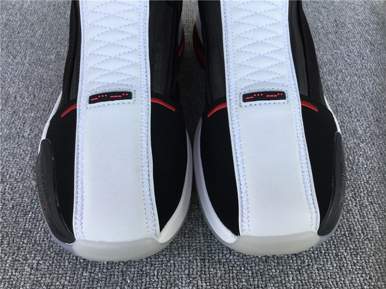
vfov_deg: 45.4
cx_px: 193
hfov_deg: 58.4
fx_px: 346
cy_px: 144
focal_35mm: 31
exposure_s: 1/145
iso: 25
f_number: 2.4
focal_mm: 3.3
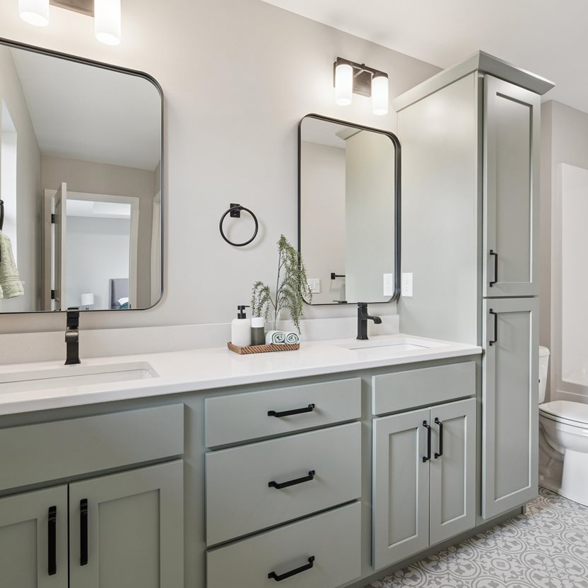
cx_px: 328
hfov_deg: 71.9
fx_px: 404
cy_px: 293
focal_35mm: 21
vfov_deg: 72.1
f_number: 8
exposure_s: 1/20
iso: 400
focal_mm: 16
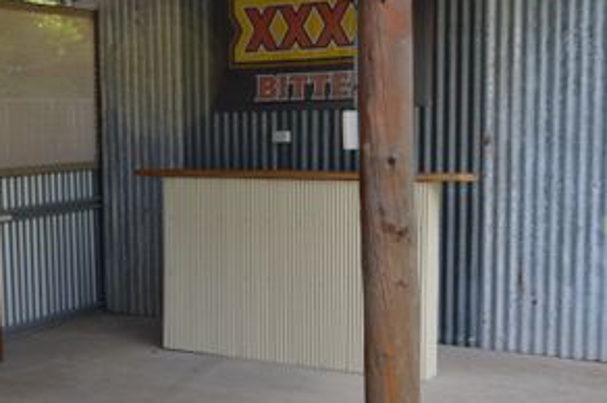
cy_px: 203
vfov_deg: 23.3
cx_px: 150
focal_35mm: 58
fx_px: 977
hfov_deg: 33.8
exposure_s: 1/160
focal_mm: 24
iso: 200
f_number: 6.3
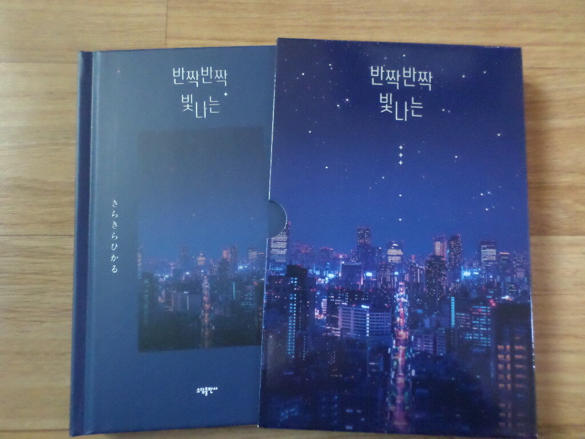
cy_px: 220
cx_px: 292
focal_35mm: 25
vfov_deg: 54.9
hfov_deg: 69.4
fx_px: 422
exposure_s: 1/30
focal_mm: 4.5
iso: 640
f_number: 2.5
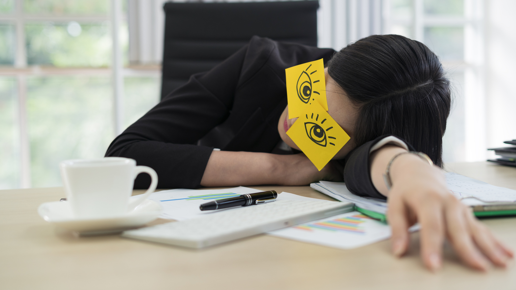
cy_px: 121
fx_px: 725
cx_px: 260
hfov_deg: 39.2
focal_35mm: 53
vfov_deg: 22.6
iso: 250
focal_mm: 50
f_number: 2.5
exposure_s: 1/250
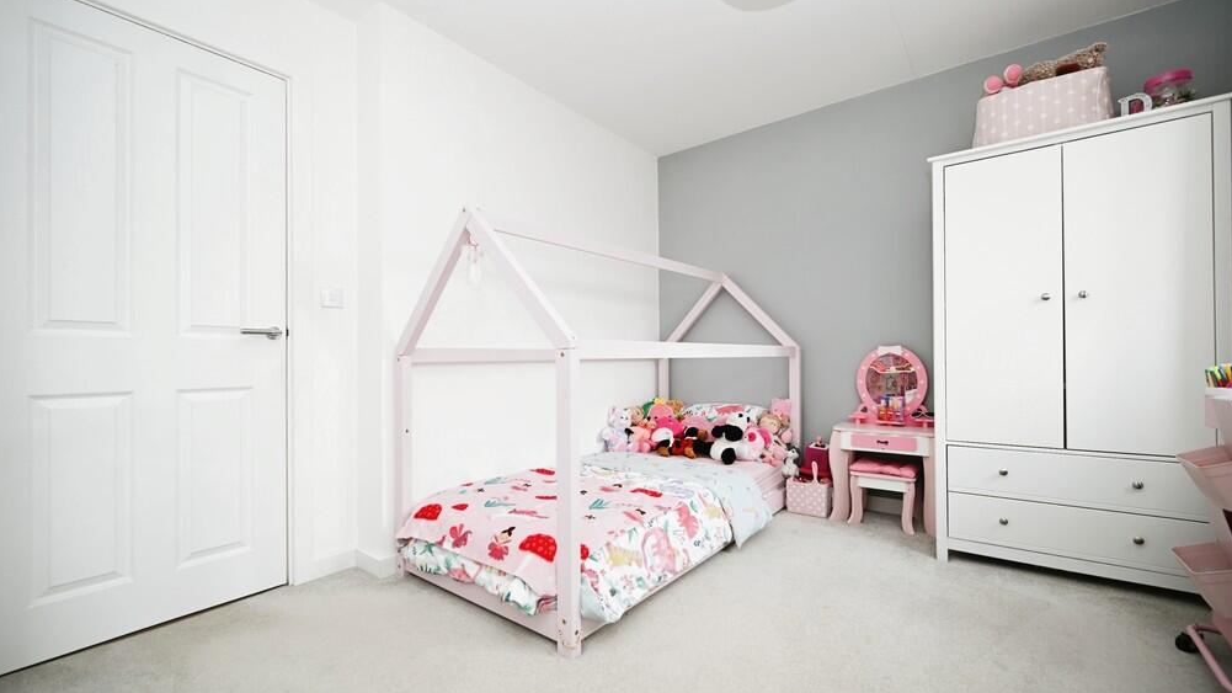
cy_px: 337
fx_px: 490
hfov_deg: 103.0
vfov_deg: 70.5
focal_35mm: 15
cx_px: 624
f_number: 4
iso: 320
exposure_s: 1/60
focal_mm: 14
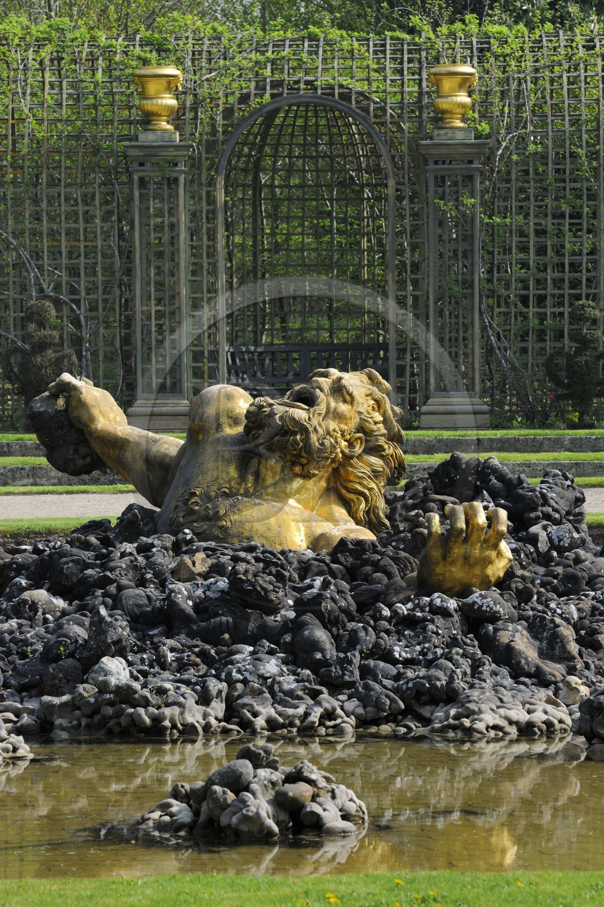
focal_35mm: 165
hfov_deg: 8.3
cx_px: 302
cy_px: 454
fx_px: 4154
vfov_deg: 12.5
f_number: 9
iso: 200
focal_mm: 165
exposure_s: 1/160
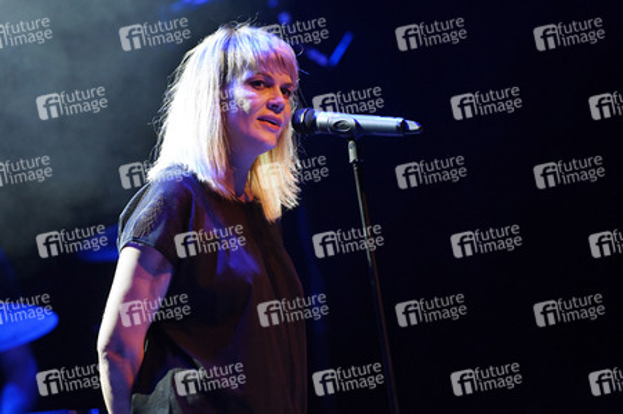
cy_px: 207
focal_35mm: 200
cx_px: 312
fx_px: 3458
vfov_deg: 6.9
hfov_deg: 10.3
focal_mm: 200
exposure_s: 1/200
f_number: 2.8
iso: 2500
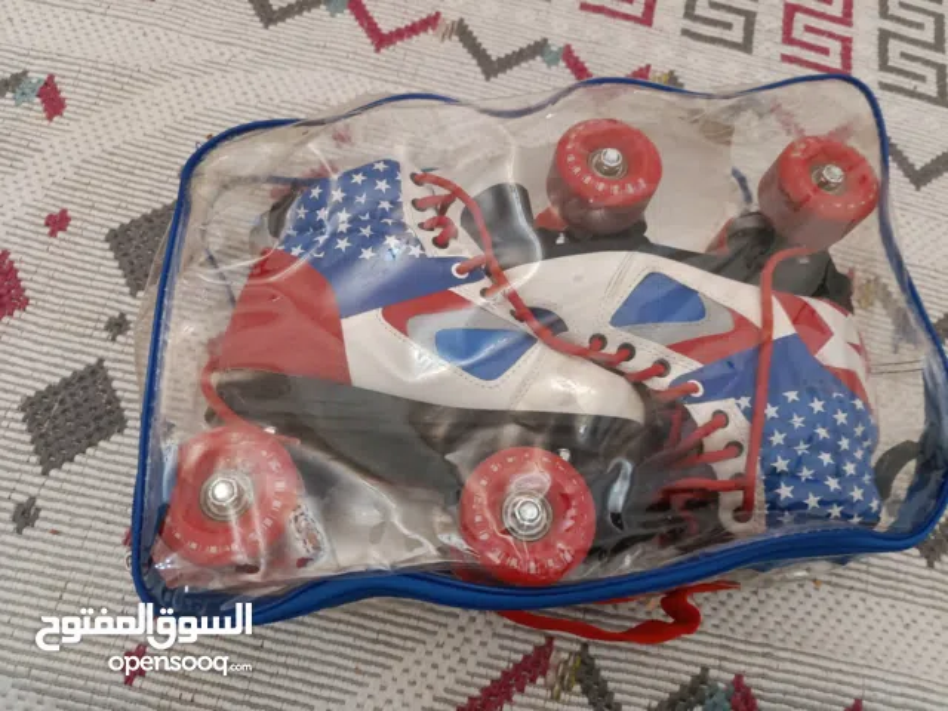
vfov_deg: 58.9
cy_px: 356
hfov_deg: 73.9
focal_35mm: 23
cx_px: 474
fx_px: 630
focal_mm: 6.14
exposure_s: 1/25
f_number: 1.6
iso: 2000
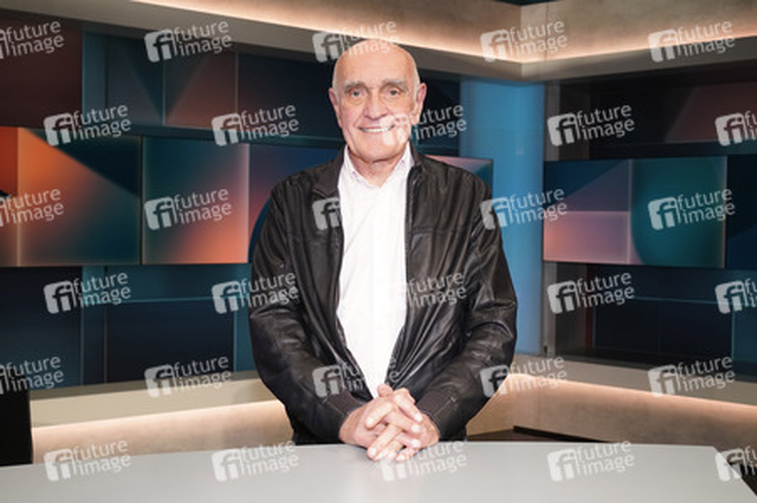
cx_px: 378
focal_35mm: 33
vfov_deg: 39.9
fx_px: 693
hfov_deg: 57.3
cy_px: 252
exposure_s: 1/160
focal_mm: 33
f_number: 5
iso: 2000
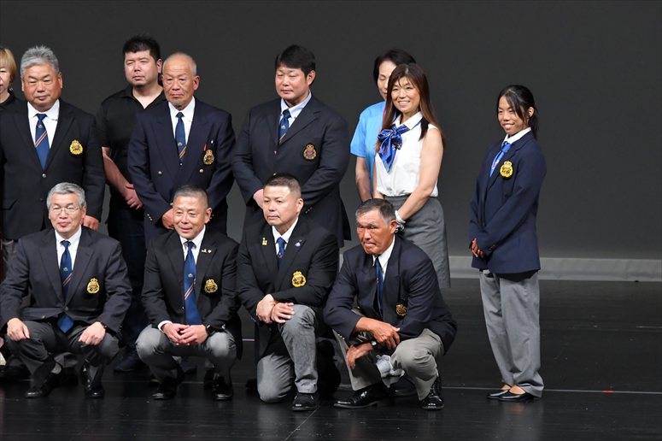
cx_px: 331
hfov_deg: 7.6
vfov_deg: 5.1
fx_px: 4963
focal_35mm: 270
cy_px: 220
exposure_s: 1/400
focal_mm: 180
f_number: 5.6
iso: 3200
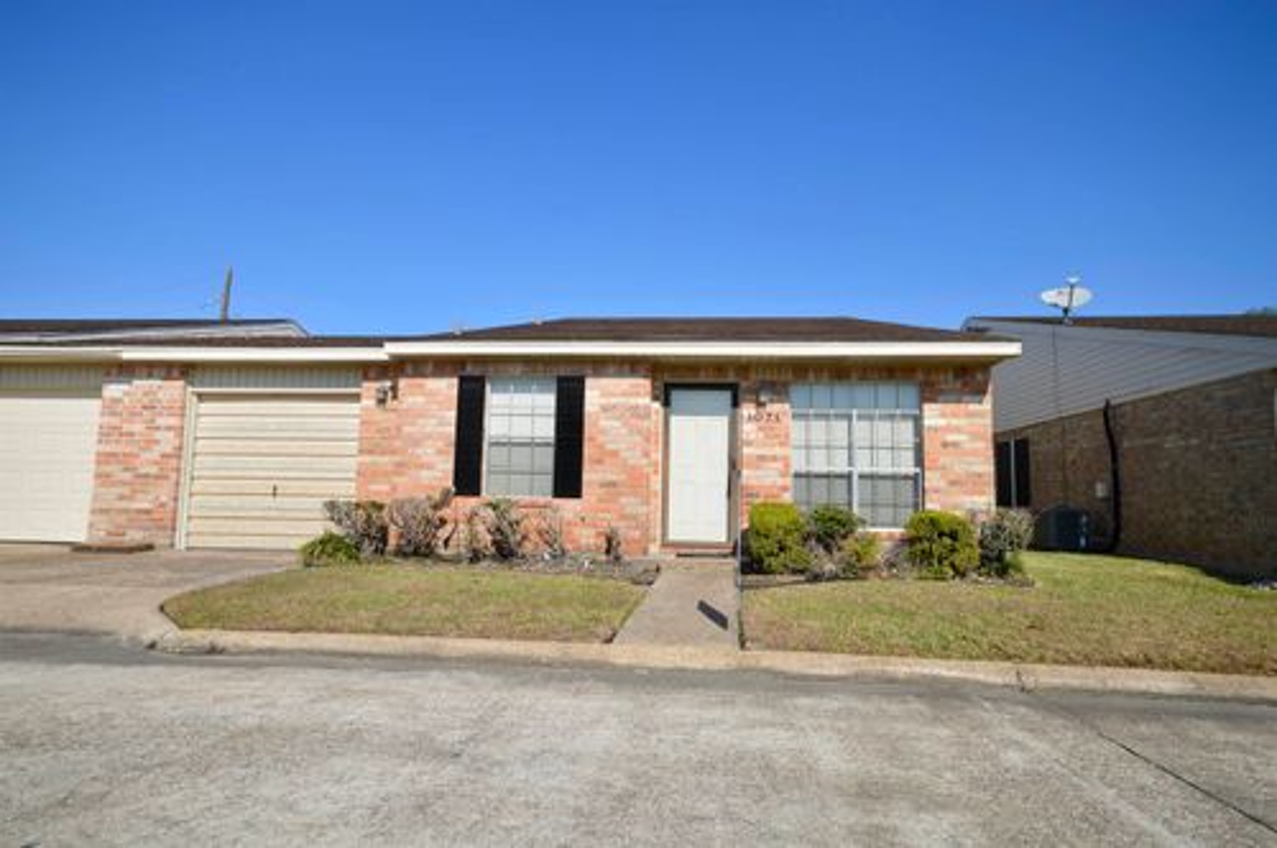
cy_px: 424
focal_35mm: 20
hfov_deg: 85.5
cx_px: 638
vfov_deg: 63.1
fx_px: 691
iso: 100
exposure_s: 1/320
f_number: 9
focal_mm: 13
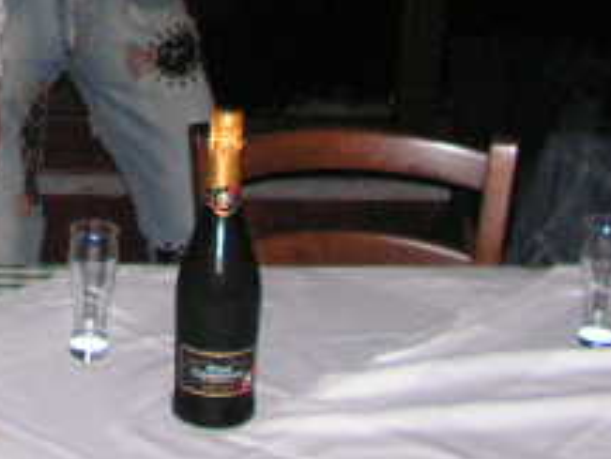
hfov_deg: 18.0
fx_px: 1872
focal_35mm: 106
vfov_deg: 13.3
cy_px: -189
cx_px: -20
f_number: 3.2
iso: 200
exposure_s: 1/40
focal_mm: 6
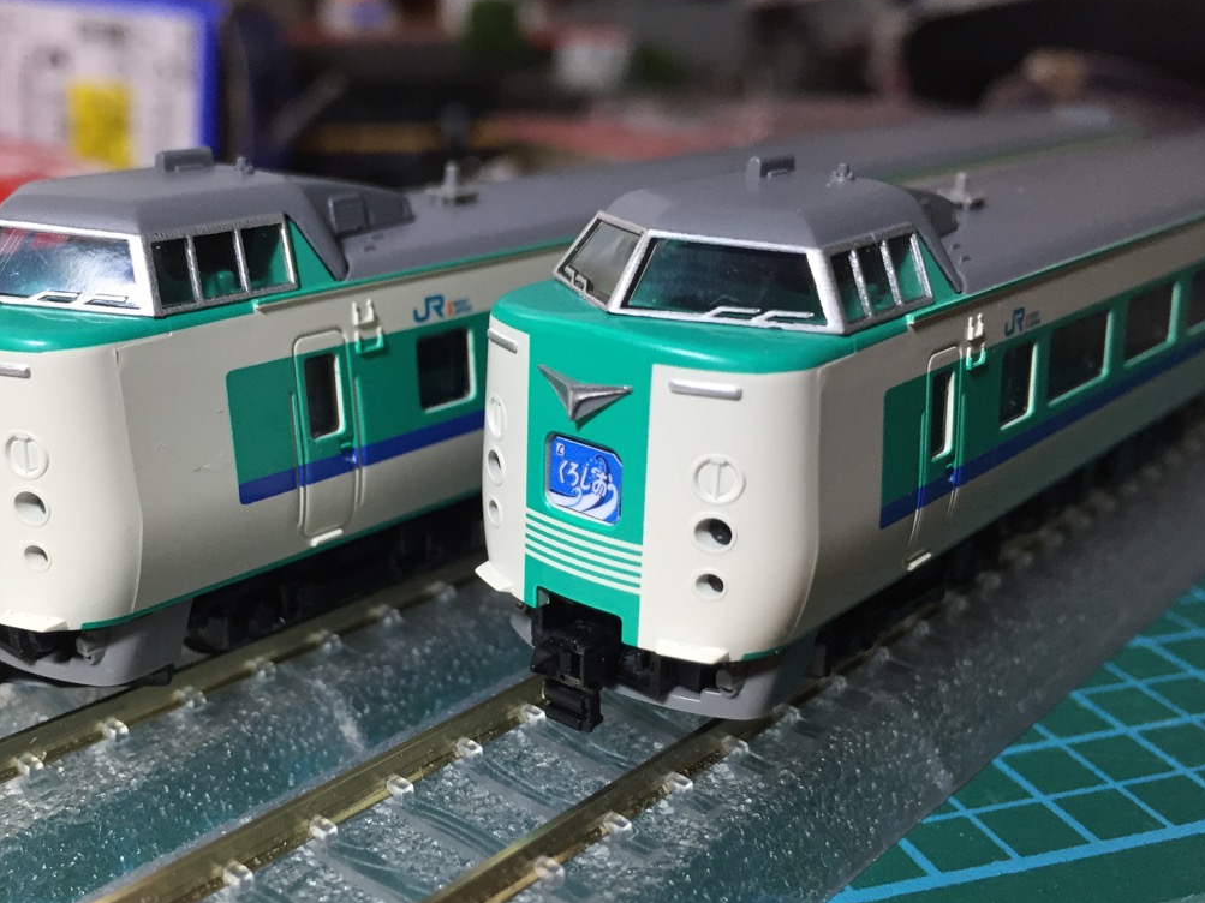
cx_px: 479
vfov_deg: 38.6
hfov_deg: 49.8
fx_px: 1288
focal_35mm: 37
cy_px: 502
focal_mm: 4.15
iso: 40
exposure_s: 1/30
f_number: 2.2
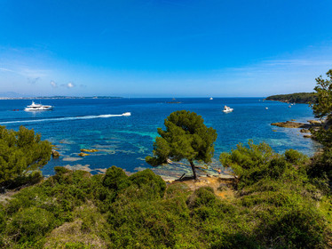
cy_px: 124
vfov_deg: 56.8
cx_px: 166
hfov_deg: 71.6
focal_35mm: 24
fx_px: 230
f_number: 6.3
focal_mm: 12.3
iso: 200
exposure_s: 1/1000
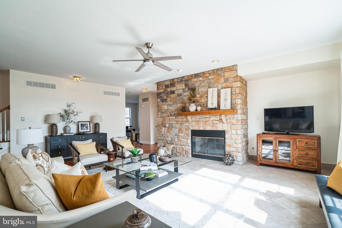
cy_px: 114
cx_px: 171
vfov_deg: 73.7
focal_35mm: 16
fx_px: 152
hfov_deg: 96.8
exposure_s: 1/80
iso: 1000
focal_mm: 16
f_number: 7.1
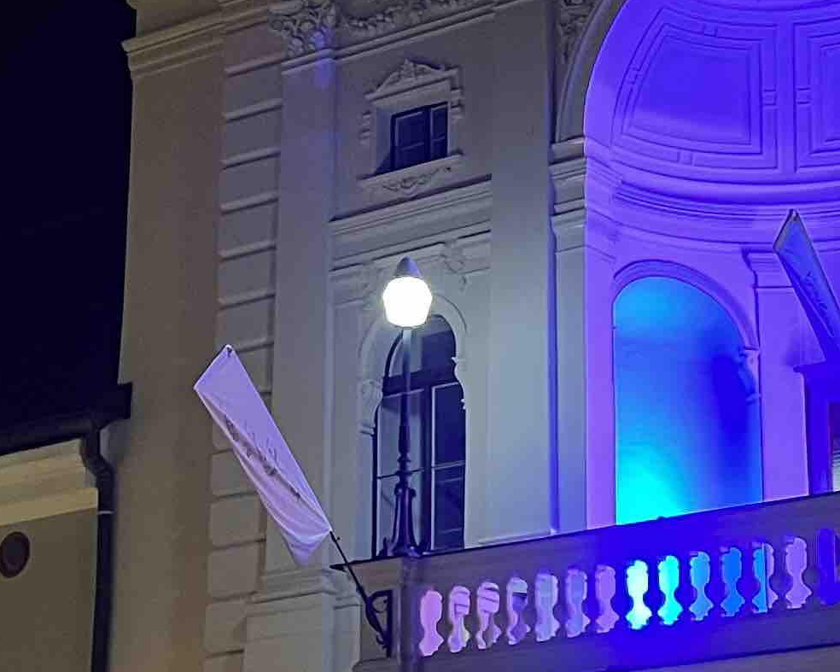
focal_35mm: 104
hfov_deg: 18.4
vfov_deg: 14.8
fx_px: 2585
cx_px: 486
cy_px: 303
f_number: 1.5
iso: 500
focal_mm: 5.7
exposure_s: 1/33
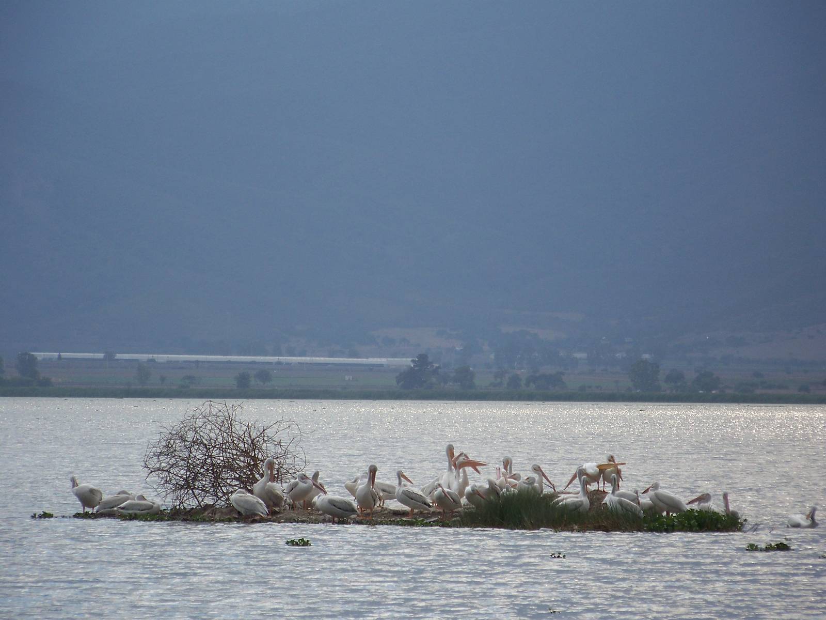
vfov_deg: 4.7
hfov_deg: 6.3
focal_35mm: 314
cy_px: 310
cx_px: 413
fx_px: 7493
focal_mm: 52.2
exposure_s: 1/400
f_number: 4
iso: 64
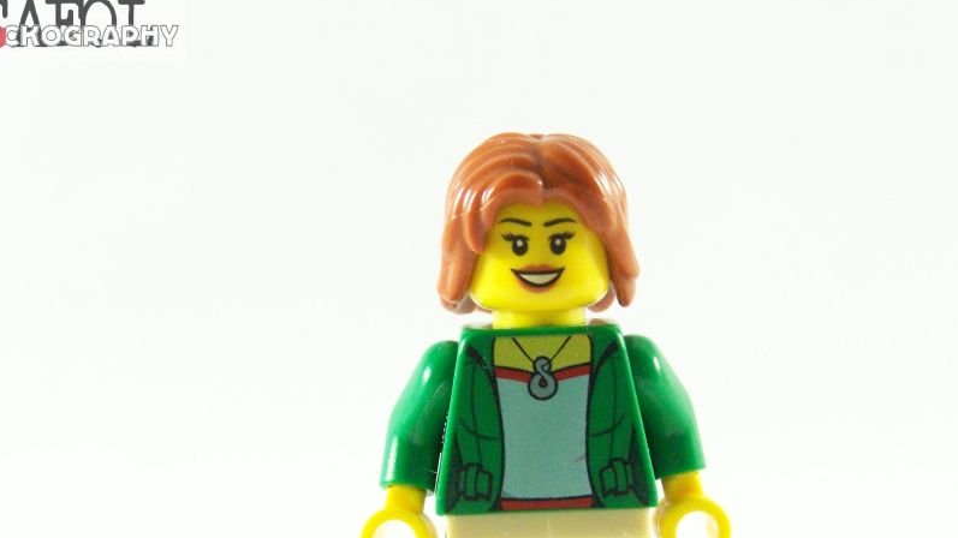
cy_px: 434
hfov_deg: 14.6
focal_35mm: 147
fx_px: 3734
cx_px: 549
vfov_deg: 8.2
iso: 400
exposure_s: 1/60
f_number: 3.6
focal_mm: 17.5
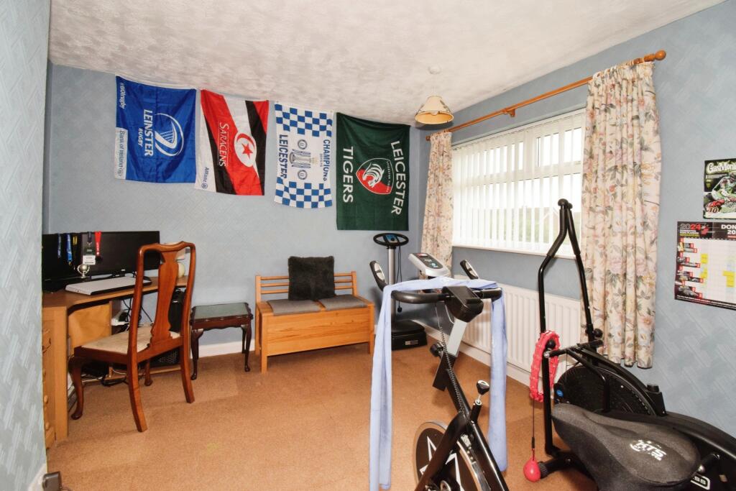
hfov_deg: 100.4
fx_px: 307
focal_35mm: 15
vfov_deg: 77.3
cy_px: 246
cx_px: 368
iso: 1000
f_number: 18
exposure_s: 1/60
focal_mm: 10
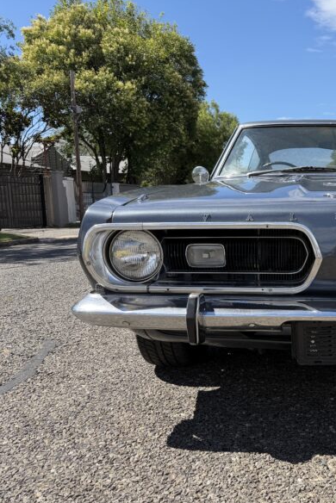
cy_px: 255
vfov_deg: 55.8
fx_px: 475
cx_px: 342
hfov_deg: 35.0
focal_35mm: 34
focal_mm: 6.76
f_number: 1.78
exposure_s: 1/2169
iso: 80
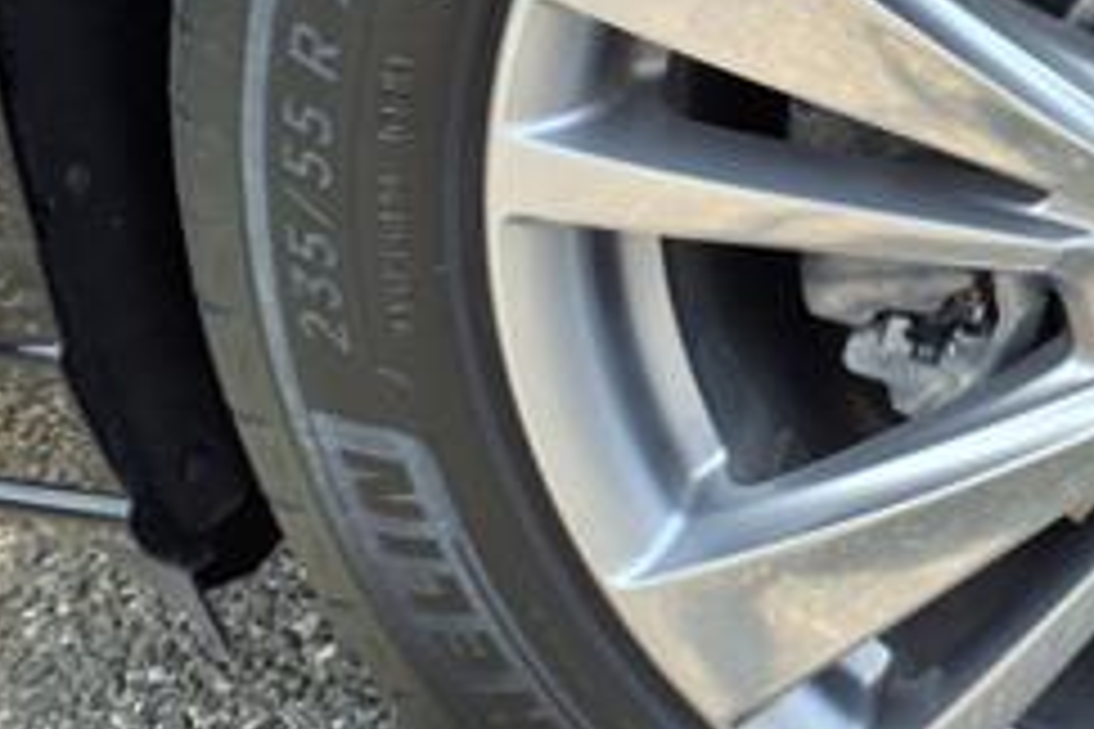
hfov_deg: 25.4
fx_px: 2249
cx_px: 1207
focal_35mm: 74
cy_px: 86
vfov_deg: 18.2
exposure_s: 1/222
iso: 40
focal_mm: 3.58
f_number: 1.9
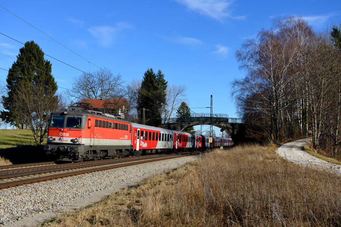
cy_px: 114
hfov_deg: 39.6
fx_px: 474
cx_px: 170
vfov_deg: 27.0
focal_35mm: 50
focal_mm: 50
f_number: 5.6
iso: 200
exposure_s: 1/1600
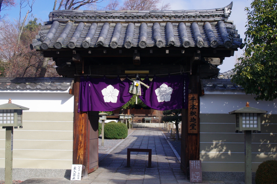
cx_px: 138
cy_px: 92
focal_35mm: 46
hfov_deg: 42.8
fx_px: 353
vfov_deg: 29.2
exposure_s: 1/500
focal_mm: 31
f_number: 8
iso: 400
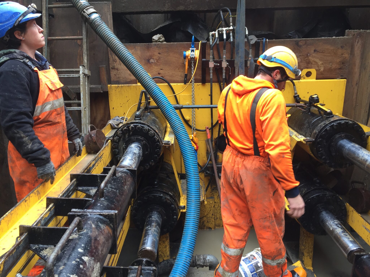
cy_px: 138
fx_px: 310
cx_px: 185
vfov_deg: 48.2
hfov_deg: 61.7
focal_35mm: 29
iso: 40
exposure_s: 1/50
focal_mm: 4.15
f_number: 2.2
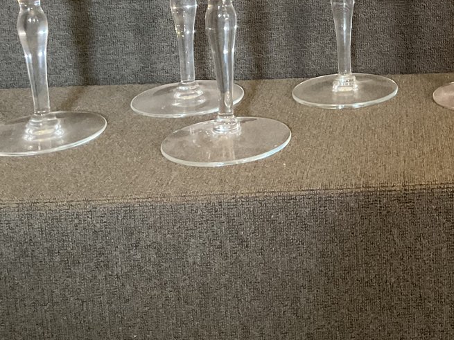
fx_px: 879
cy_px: -43
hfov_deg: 27.7
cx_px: 425
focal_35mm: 67
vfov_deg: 20.8
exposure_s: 1/30
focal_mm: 3
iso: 320
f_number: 1.8
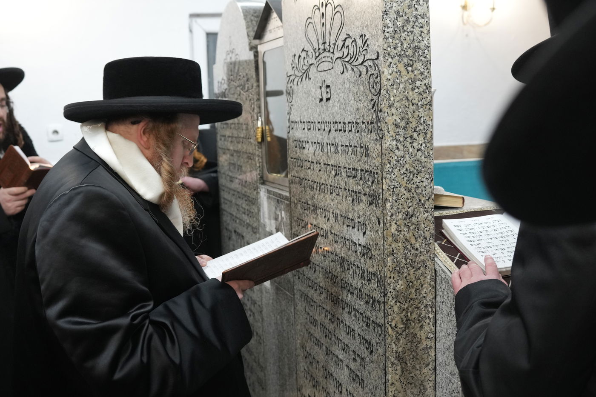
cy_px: 198
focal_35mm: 42
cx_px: 298
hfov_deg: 46.4
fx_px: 695
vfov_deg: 31.9
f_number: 4
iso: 1600
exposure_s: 1/160
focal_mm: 28
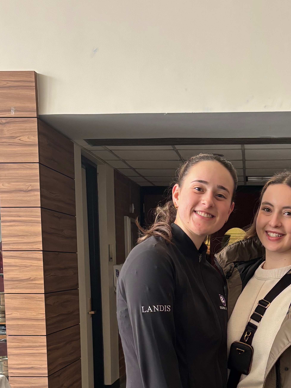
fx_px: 639
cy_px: 351
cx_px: 224
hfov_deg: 25.3
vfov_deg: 32.1
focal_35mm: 57
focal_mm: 5.96
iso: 160
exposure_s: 1/60
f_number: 1.6
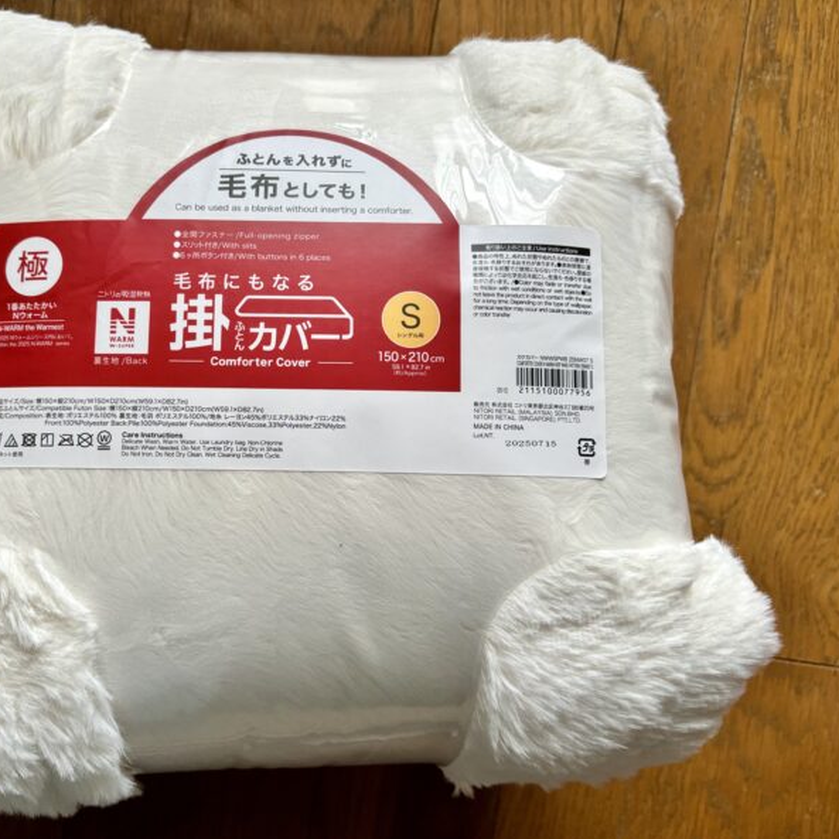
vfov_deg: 52.5
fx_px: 850
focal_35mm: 31
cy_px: 423
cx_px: 300
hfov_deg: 51.8
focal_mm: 5.96
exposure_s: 1/121
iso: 125
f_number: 1.6
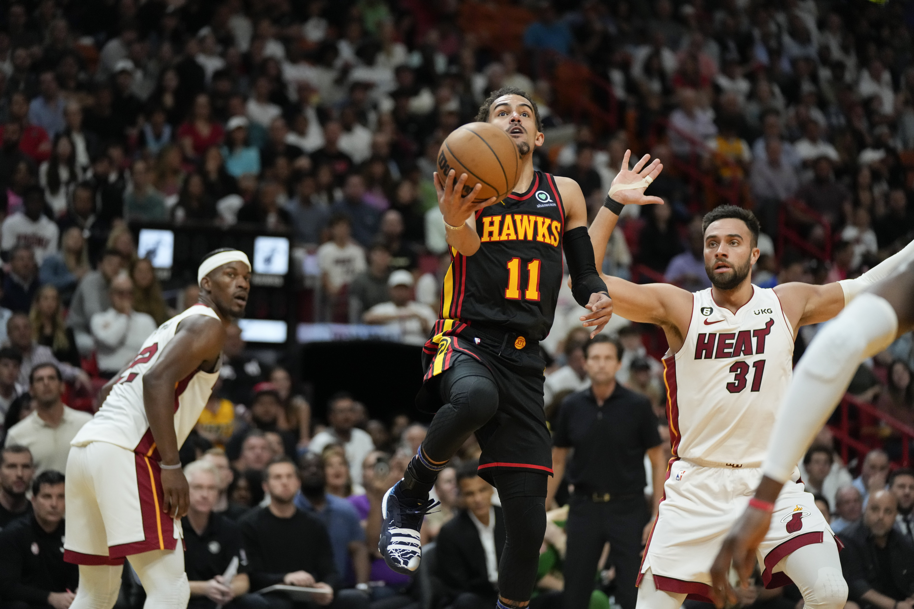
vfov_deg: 10.6
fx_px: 3275
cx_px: 457
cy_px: 304
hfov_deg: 15.9
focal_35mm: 129
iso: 5000
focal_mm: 129
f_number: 2.8
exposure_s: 1/2000
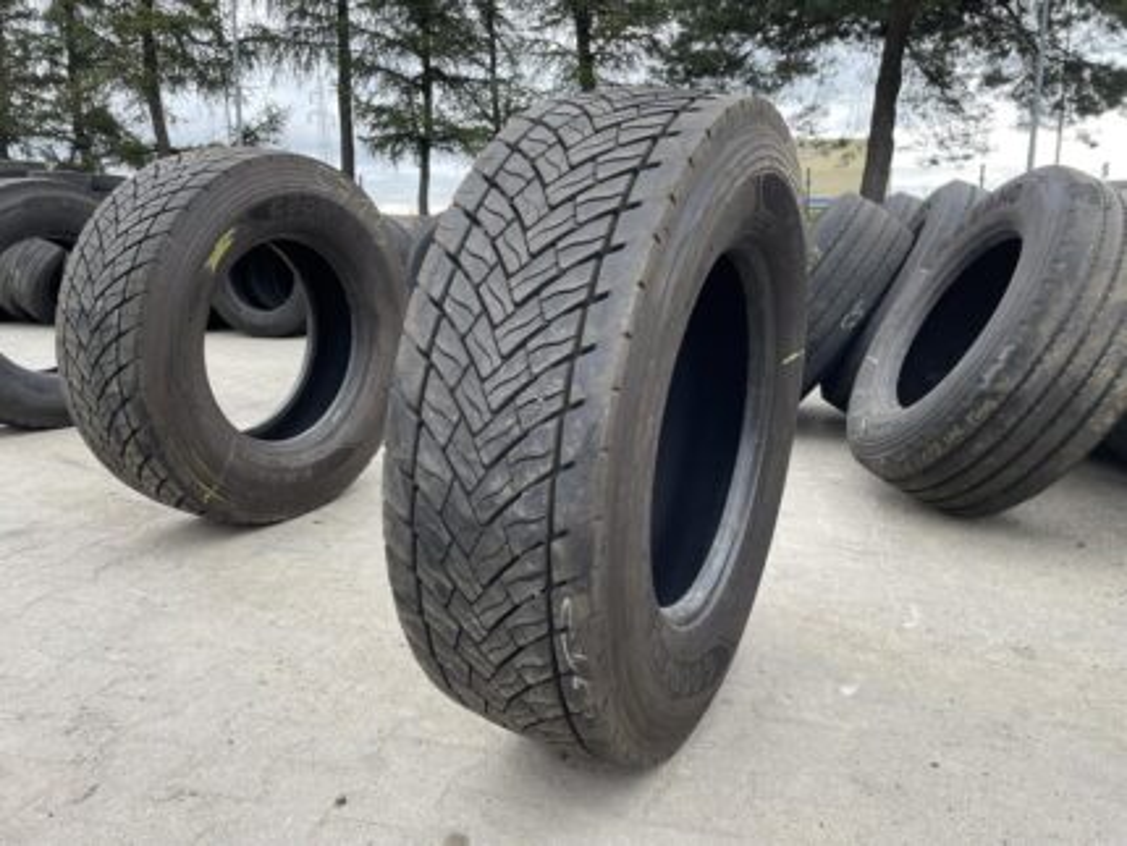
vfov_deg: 53.1
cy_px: 423
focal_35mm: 26
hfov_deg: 67.3
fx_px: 847
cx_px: 564
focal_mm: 4.2
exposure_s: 1/121
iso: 64
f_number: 1.6
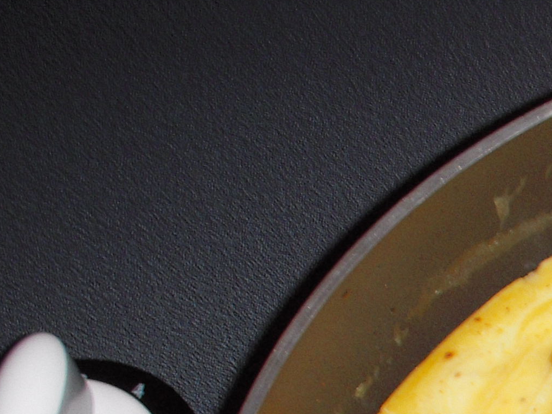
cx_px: 862
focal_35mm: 129
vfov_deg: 10.9
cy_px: 699
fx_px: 2058
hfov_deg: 14.2
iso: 100
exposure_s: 1/30
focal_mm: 6.3
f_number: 3.3
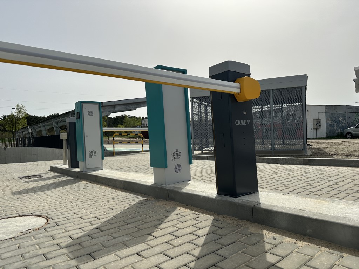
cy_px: 134
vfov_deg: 56.8
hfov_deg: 71.6
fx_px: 249
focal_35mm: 24
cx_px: 180
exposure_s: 1/10753
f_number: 1.78
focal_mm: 6.86
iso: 80
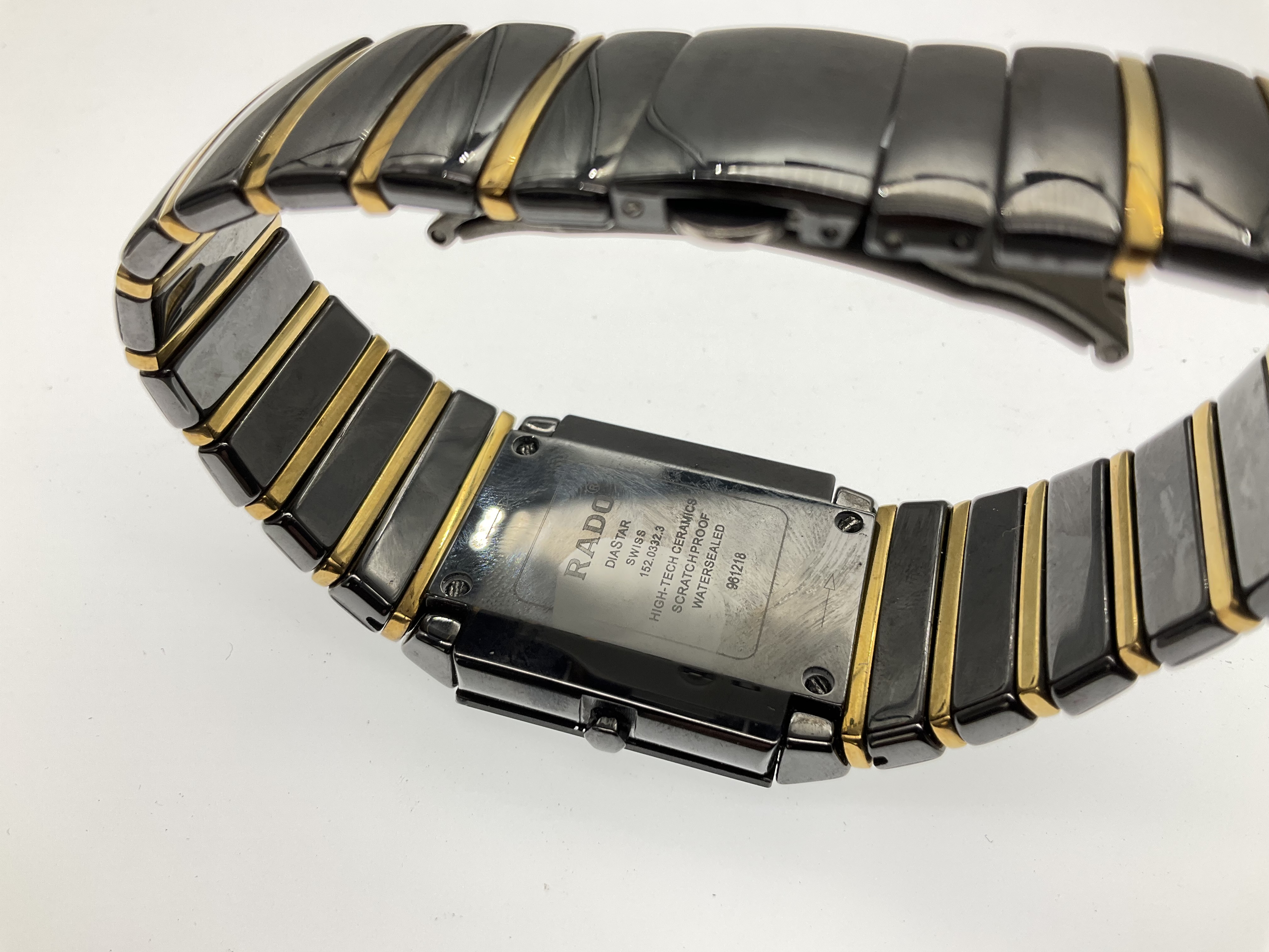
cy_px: 476
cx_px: 634
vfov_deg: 48.2
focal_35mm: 29
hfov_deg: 61.7
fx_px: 1063
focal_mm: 3
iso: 25
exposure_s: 1/310
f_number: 1.8
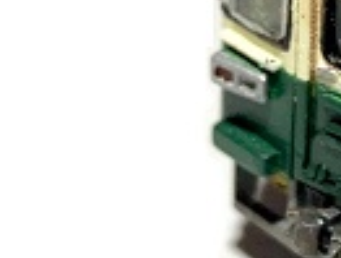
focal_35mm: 168
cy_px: 29
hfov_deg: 11.4
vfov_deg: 8.8
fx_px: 1660
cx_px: 456
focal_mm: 3.99
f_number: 1.8
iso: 80
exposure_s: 1/74
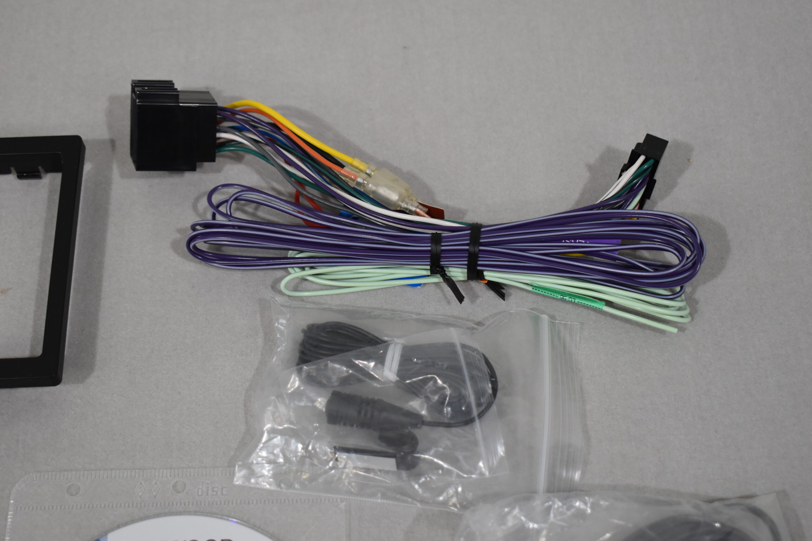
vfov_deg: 21.6
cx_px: 406
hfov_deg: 31.9
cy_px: 270
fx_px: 1421
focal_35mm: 63
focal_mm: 42
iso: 800
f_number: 5
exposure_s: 1/250
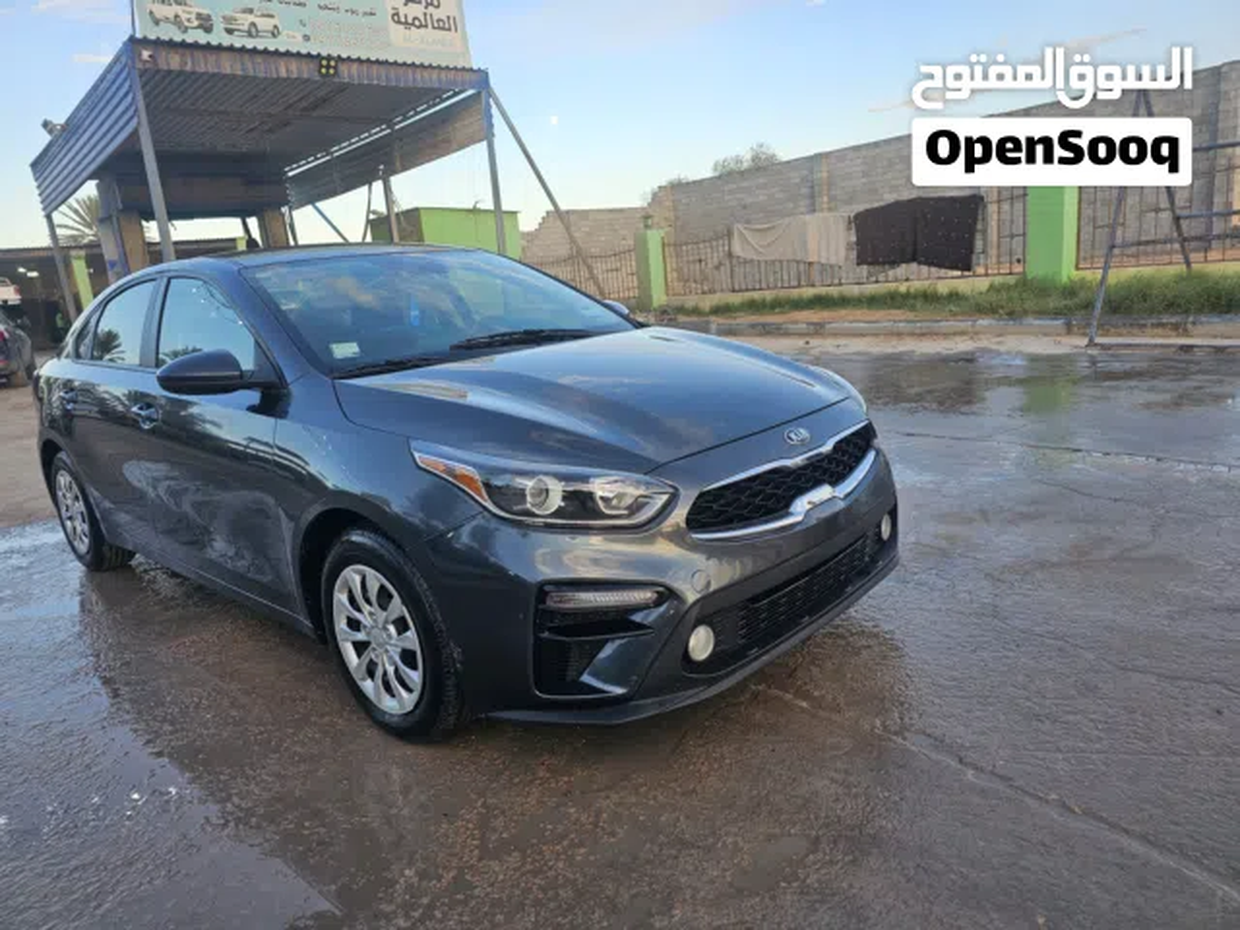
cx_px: 620
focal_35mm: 23
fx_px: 824
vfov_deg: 58.9
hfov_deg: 73.9
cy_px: 465
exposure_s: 1/107
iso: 10
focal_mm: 6.3
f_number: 1.7
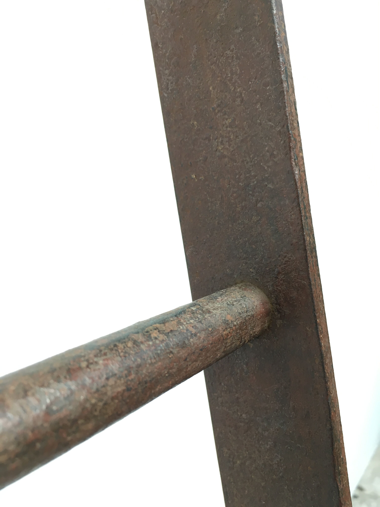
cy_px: 254
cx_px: 190
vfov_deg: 61.7
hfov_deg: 48.2
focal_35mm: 29
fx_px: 424
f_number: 2.2
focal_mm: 4.15
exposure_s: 1/33
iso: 80
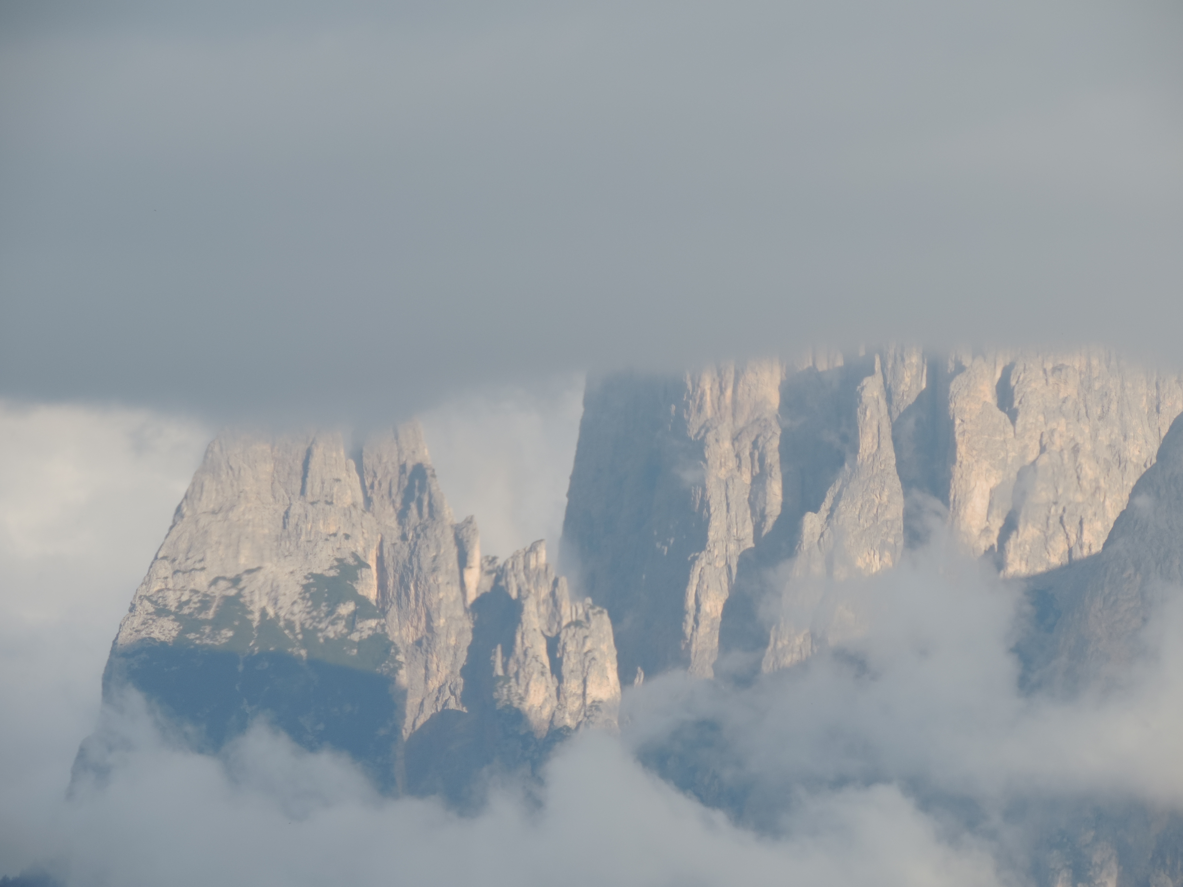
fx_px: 11107
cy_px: 444
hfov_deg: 6.1
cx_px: 592
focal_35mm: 325
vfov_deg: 4.6
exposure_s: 1/320
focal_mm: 57.9
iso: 80
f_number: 4.8
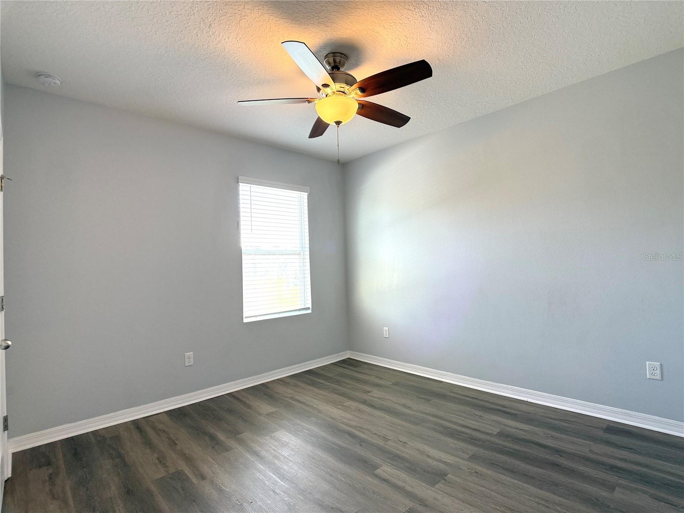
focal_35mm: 24
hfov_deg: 71.6
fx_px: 474
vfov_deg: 56.8
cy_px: 256
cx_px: 342
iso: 200
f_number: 1.78
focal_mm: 6.76
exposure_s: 1/182
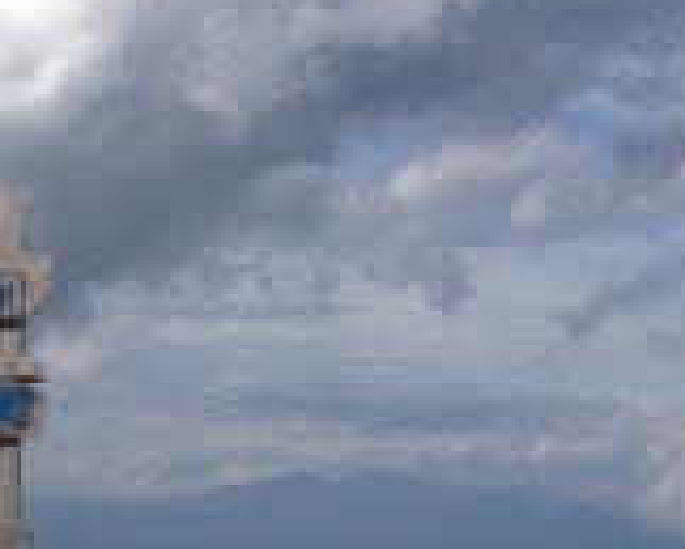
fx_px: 2150
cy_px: 466
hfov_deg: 17.4
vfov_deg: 14.4
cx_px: -94
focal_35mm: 106
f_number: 2.4
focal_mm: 4.28
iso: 50
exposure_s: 1/2632
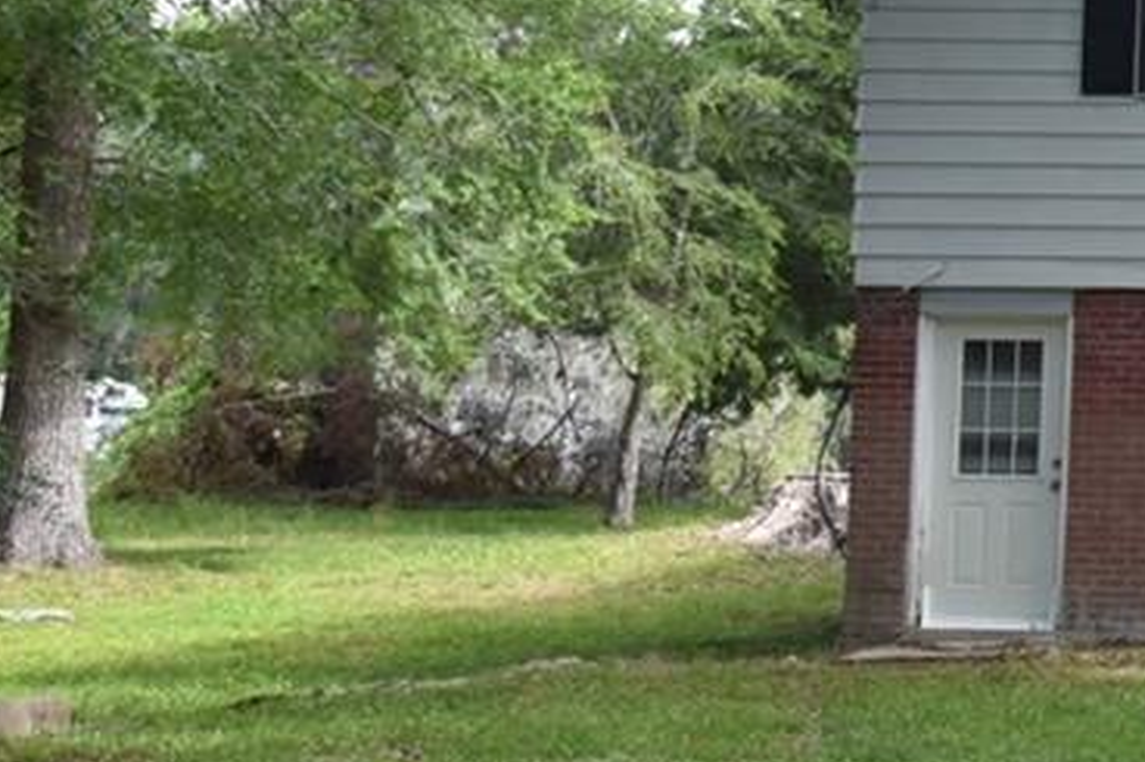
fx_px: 4705
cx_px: 2464
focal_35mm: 148
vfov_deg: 9.2
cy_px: 5
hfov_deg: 12.0
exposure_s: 1/200
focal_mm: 34
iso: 1250
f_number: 13
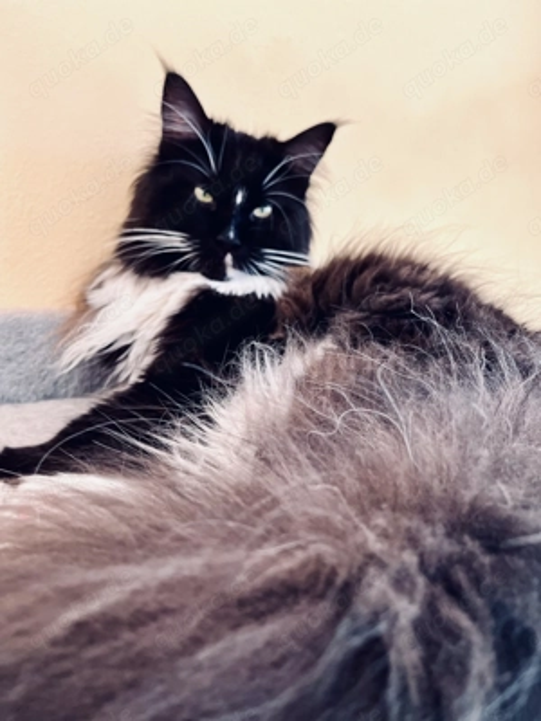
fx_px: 542
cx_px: 270
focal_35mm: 26
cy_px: 360
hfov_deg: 53.1
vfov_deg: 67.3
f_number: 1.6
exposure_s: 1/121
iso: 125
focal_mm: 5.1
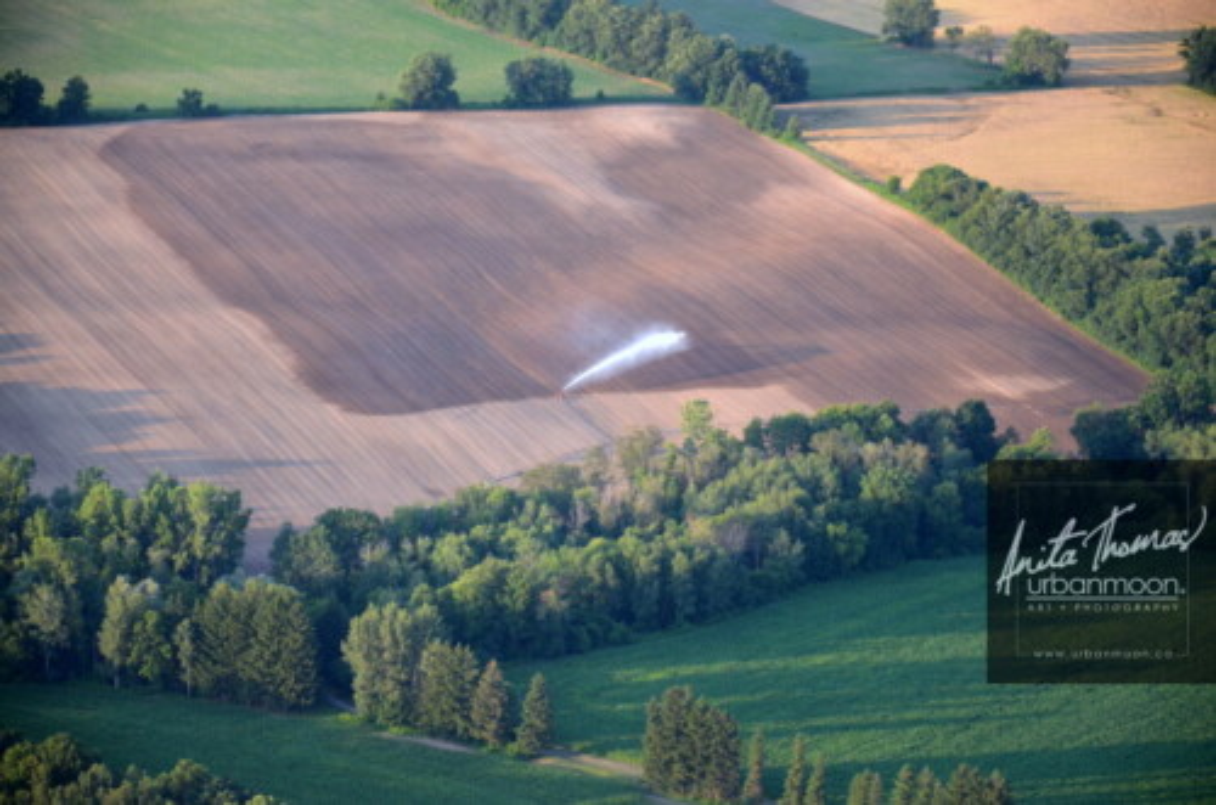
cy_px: 402
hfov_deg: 13.1
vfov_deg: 8.7
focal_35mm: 158
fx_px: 5308
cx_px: 608
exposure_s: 1/640
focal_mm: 105
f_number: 5.6
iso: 800
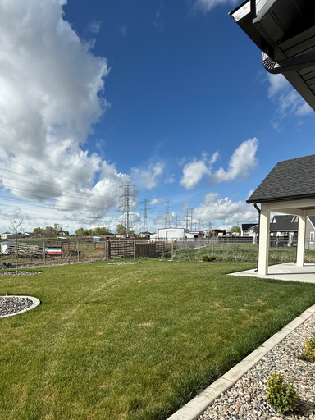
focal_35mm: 21
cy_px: 258
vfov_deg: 77.8
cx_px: 113
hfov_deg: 62.3
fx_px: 255
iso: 50
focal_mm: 2.22
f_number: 2.2
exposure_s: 1/2976
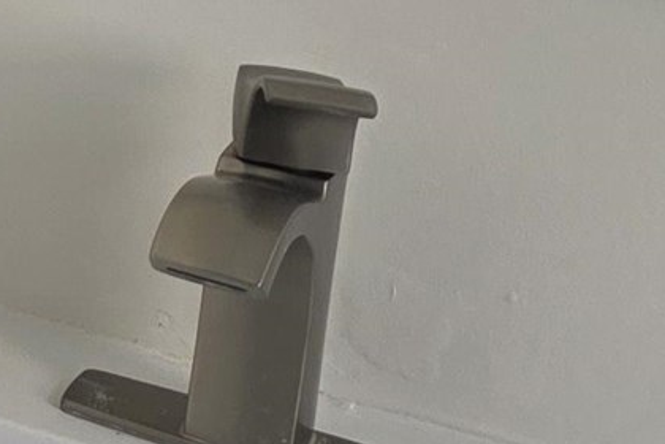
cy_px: -507
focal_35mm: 175
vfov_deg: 7.5
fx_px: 3232
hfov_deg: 10.5
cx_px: -777
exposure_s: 1/180
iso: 80
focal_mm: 6.3
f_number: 1.7
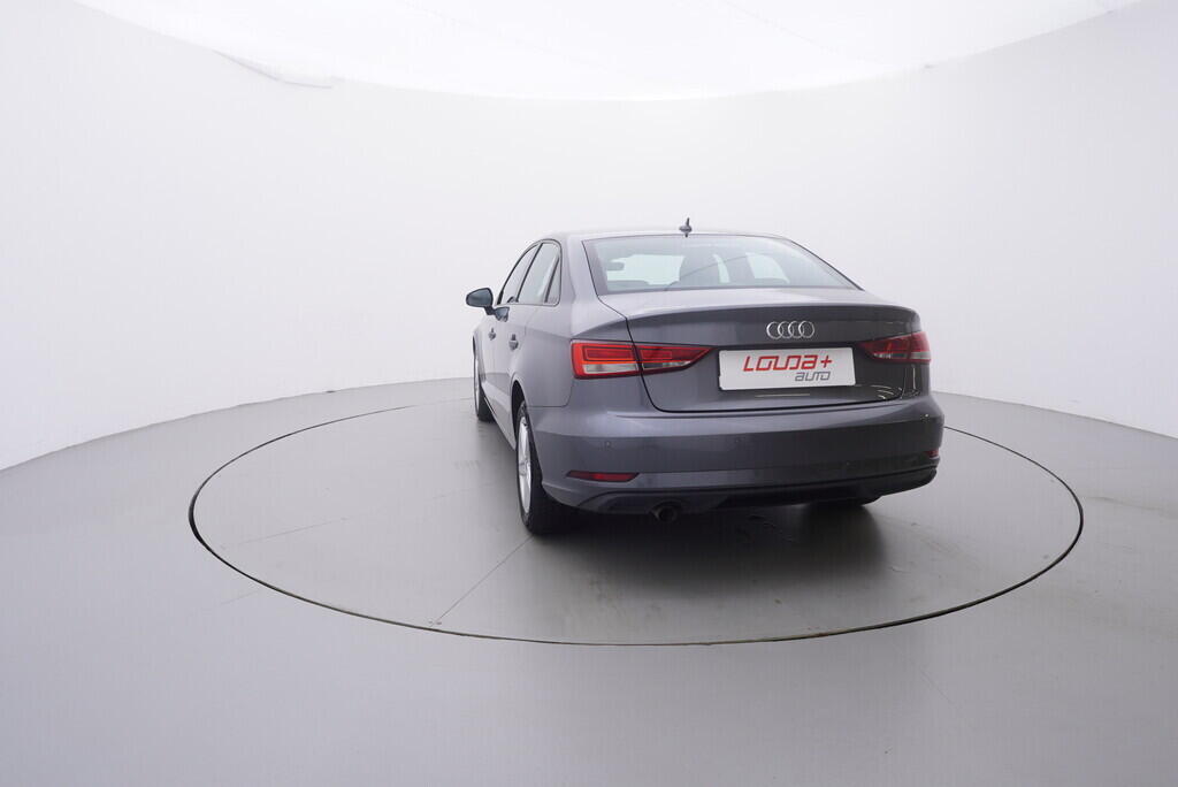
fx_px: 737
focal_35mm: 22
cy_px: 394
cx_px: 589
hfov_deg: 77.3
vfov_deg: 56.2
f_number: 5
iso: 200
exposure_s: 1/80
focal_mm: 15
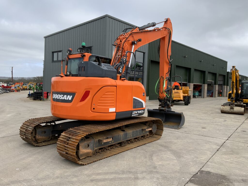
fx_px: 208
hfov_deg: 61.7
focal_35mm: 29
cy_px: 93
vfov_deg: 48.2
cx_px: 124
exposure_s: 1/997
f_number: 1.8
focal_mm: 3
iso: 16
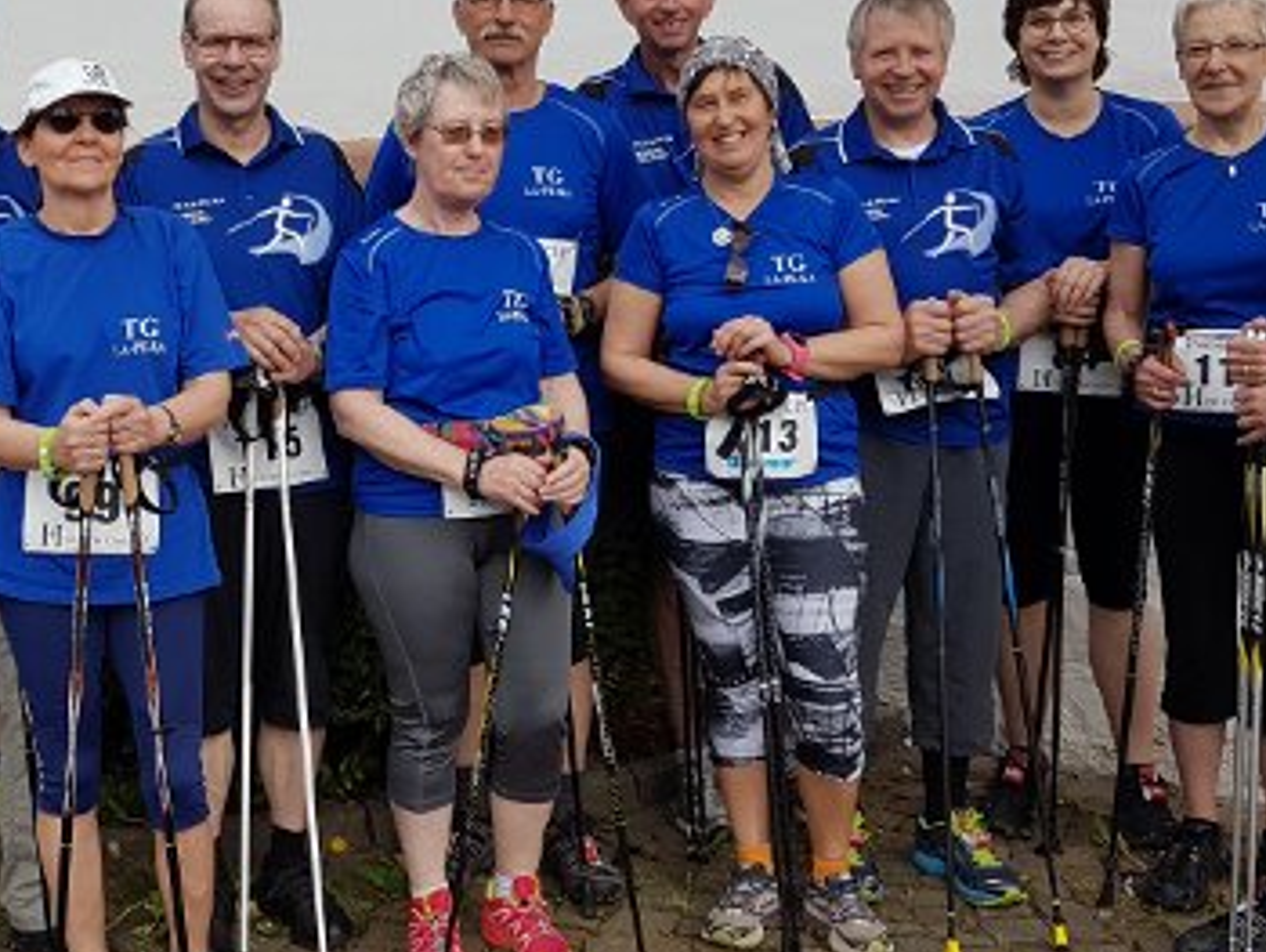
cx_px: 358
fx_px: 1903
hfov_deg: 36.2
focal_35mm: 52
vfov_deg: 28.0
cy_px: 364
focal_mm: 4.2
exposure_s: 1/860
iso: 40
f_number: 1.7
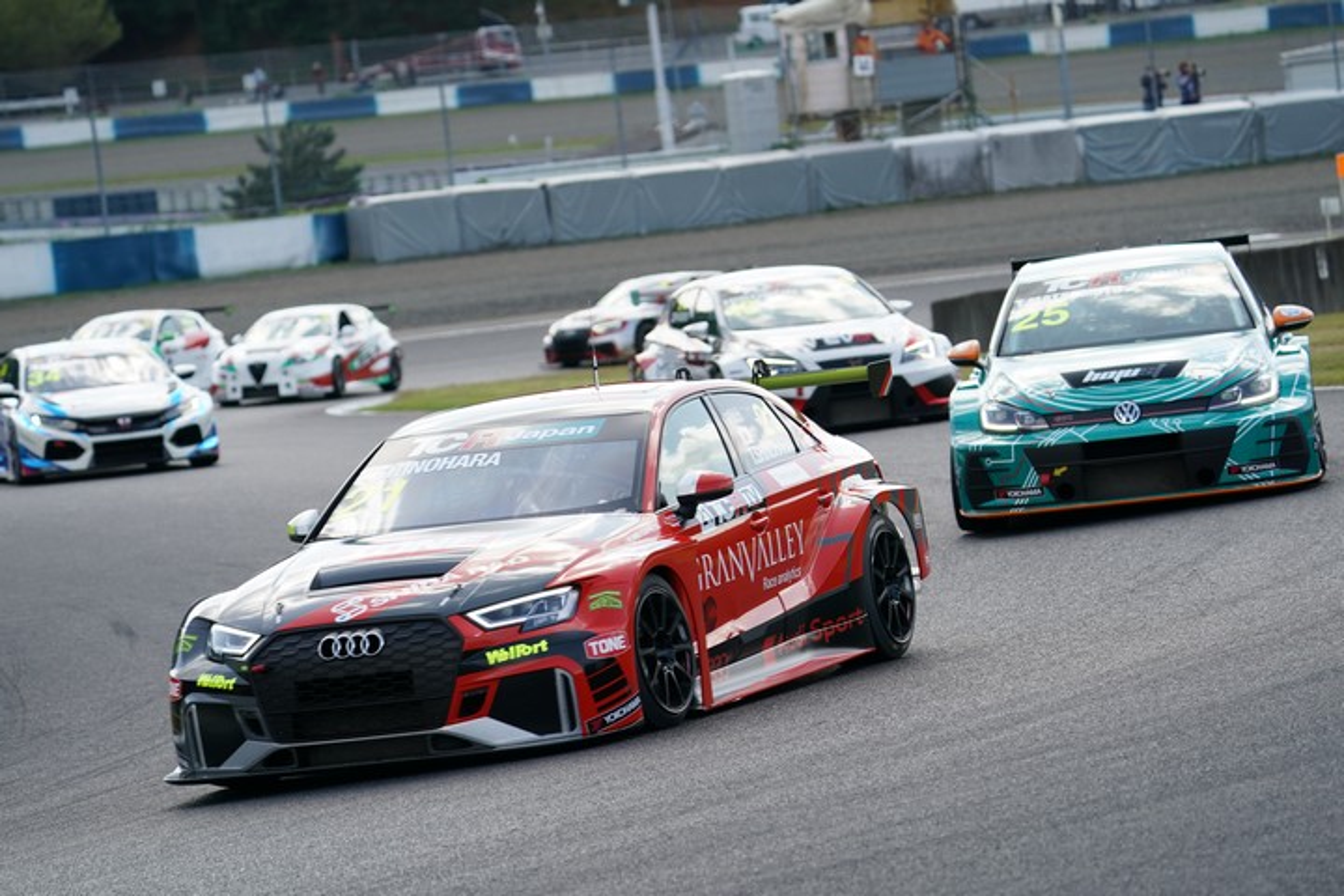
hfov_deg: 10.3
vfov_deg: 6.9
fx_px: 7466
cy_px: 448
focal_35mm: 200
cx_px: 672
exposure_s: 1/640
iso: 400
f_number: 6.3
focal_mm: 200
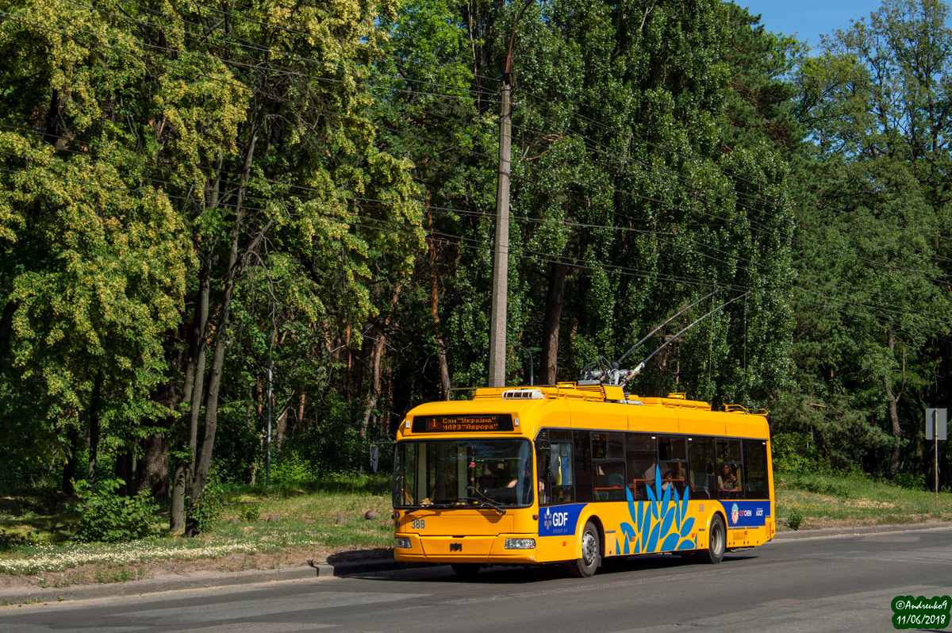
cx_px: 476
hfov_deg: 31.9
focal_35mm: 63
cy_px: 316
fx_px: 1665
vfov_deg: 21.5
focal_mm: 42
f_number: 10
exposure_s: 1/800
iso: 100
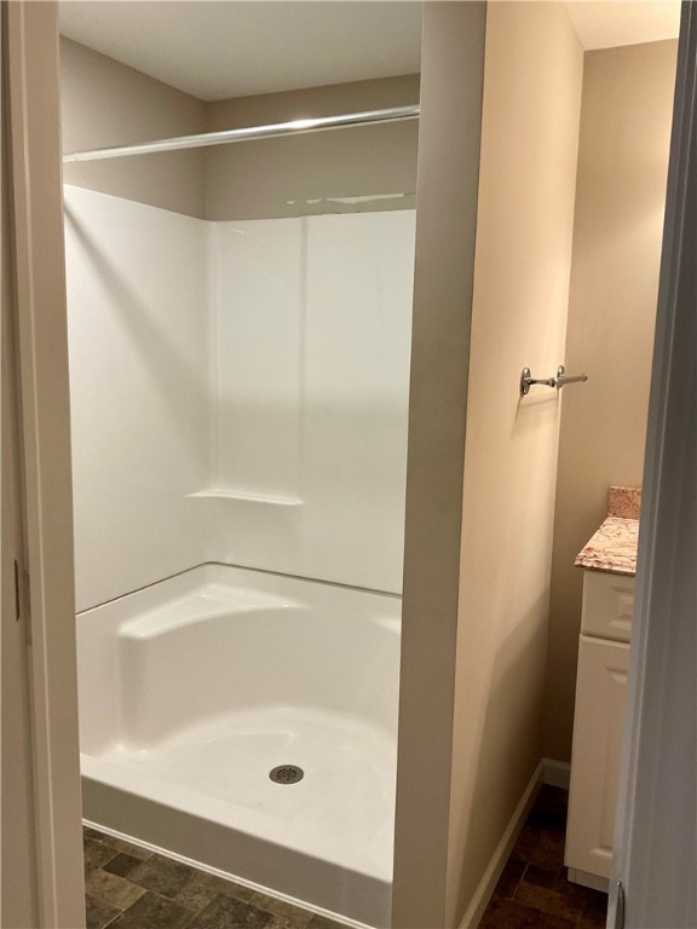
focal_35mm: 29
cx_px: 348
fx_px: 779
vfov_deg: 61.7
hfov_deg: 48.2
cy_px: 464
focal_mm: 3
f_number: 1.8
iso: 100
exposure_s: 1/60
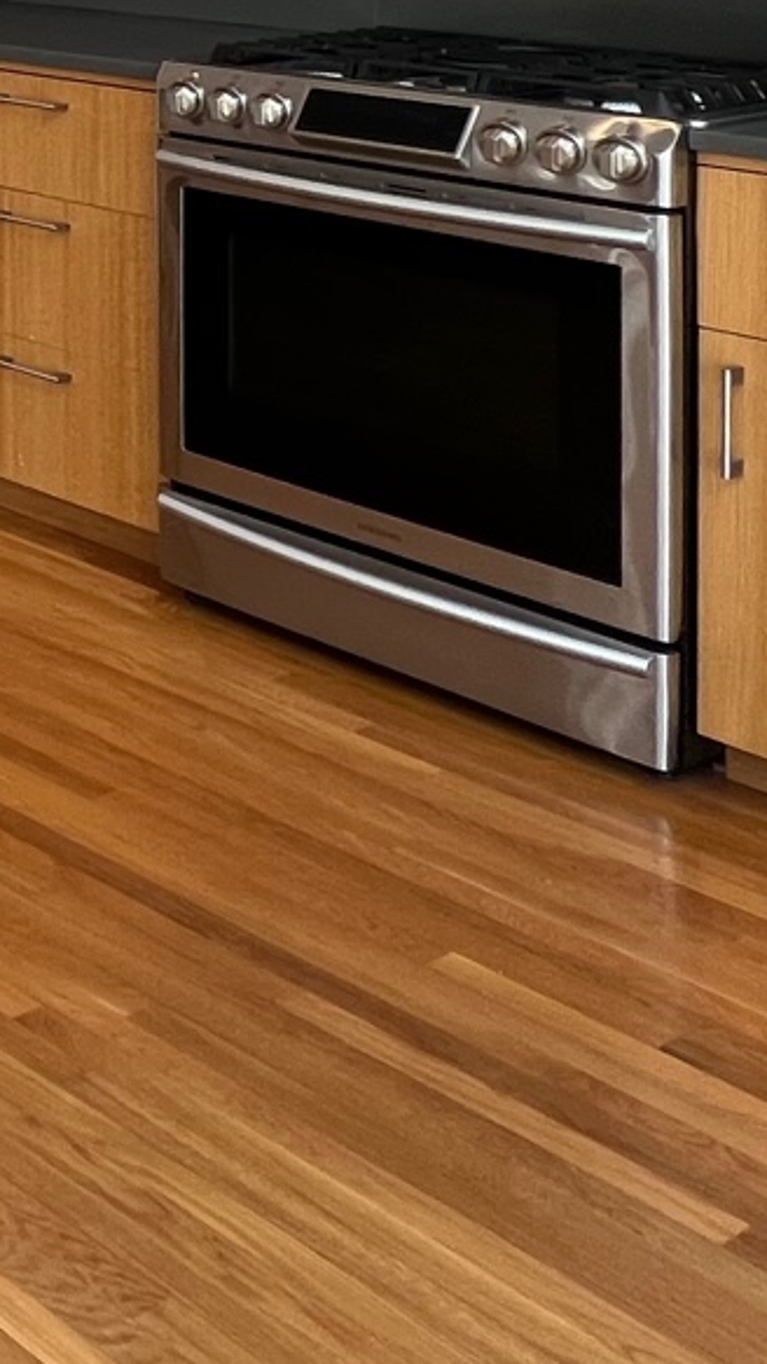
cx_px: -889
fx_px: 1771
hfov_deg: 16.4
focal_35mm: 49
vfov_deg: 35.9
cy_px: -136
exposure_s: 1/122
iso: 64
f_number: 1.8
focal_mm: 1.57
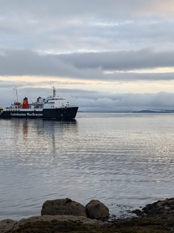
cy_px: 117
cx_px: 115
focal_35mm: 66
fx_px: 443
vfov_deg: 29.4
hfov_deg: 22.2
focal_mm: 6.9
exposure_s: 1/160
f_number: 1.68
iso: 25
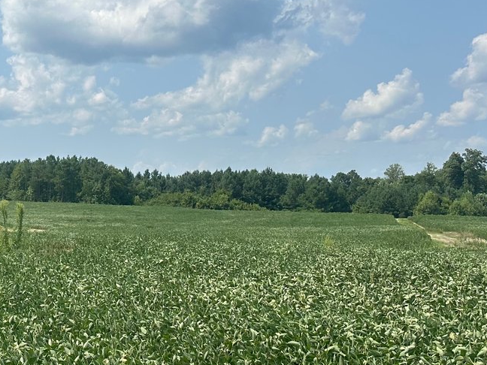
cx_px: 19
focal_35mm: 56
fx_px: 788
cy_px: 217
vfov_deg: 26.1
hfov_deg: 32.1
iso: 80
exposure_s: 1/6211
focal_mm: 6.86
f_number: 1.78
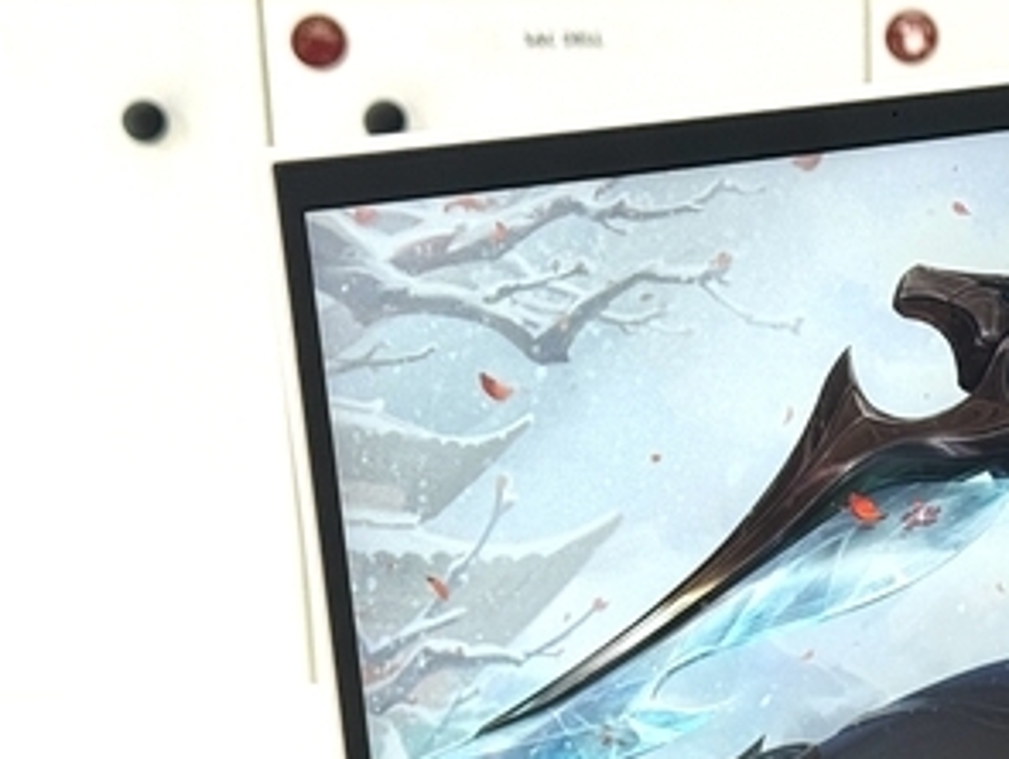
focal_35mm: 130
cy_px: 950
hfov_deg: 14.7
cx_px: 1166
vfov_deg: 11.2
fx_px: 3794
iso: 50
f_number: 1.78
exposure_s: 1/121
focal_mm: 6.76
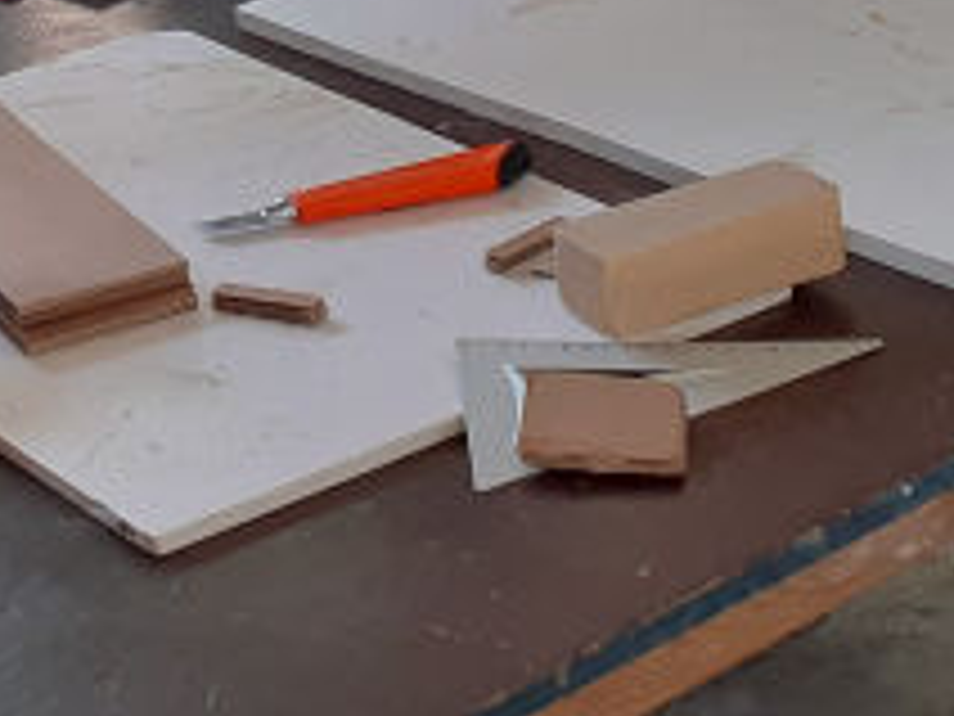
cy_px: -221
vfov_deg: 12.9
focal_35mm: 111
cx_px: 4
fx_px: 3059
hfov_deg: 17.3
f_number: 1.9
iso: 64
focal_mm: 3.6
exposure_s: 1/100
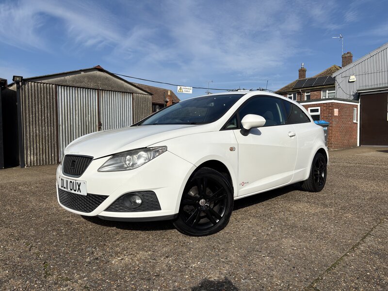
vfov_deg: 53.1
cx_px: 194
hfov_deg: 67.3
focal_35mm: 26
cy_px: 146
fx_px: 291
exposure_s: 1/6993
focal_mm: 5.96
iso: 50
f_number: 1.6
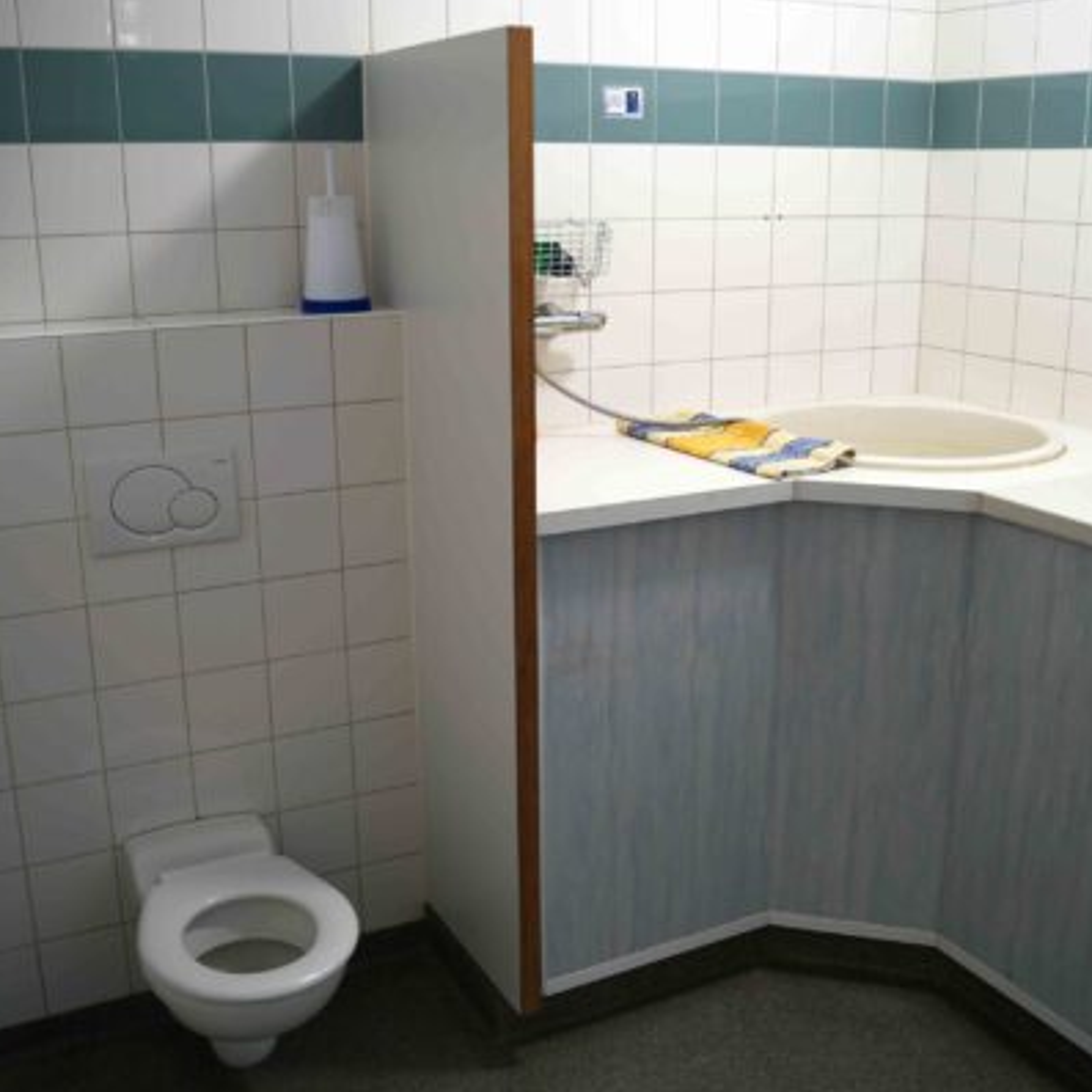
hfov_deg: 46.0
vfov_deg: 46.0
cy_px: 547
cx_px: 580
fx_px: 1285
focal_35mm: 36
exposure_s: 1/30
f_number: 2.8
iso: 200
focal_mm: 28
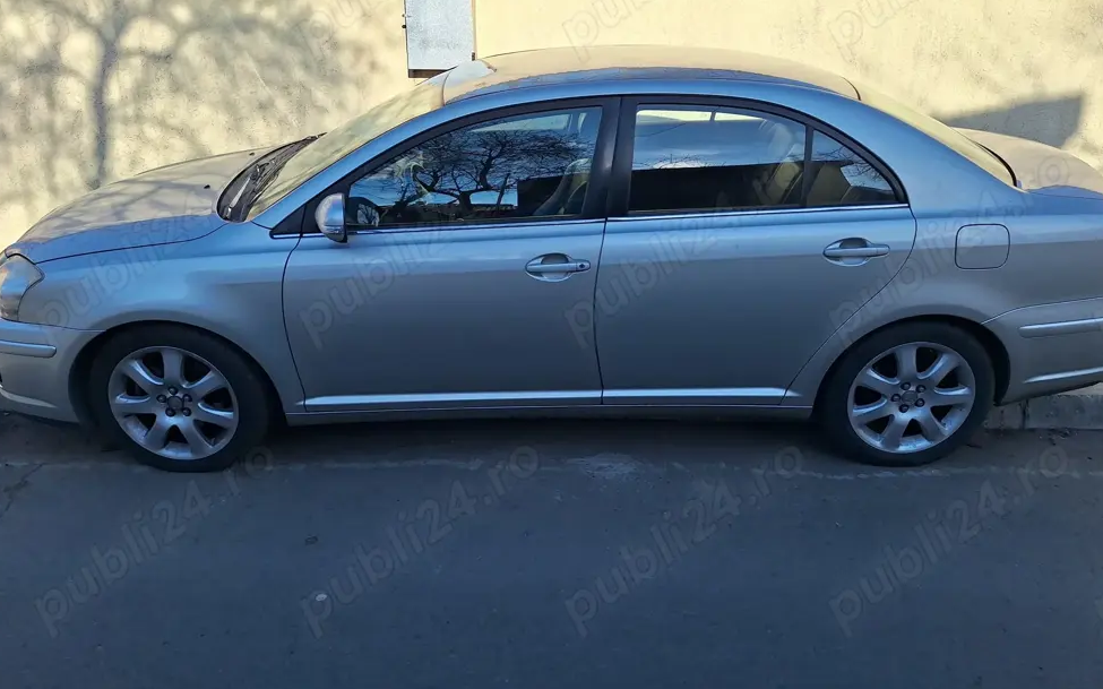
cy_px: 266
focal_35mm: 25
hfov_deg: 72.6
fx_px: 751
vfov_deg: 48.9
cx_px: 550
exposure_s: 1/2070
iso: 40
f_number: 1.8
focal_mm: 5.54
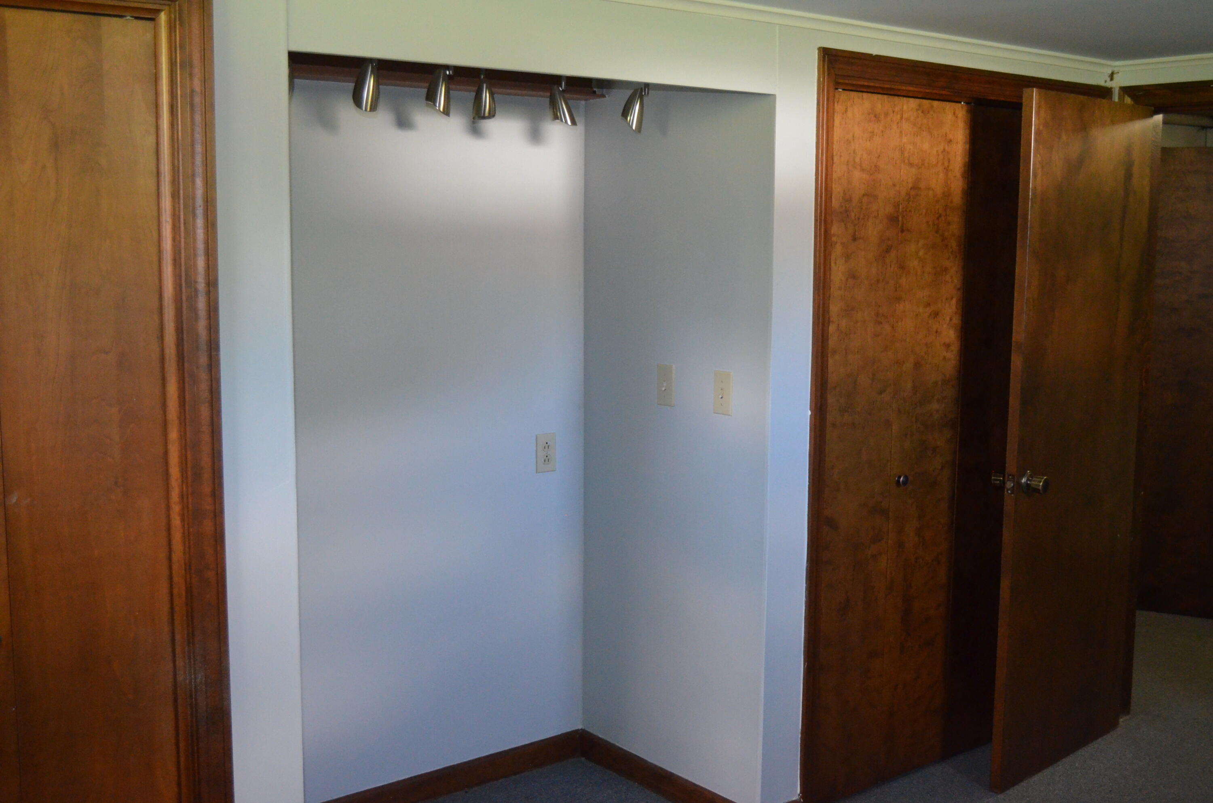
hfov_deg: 49.6
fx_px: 1311
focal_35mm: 39
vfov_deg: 34.1
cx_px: 606
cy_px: 402
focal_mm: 26
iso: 3200
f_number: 4.2
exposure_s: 1/60
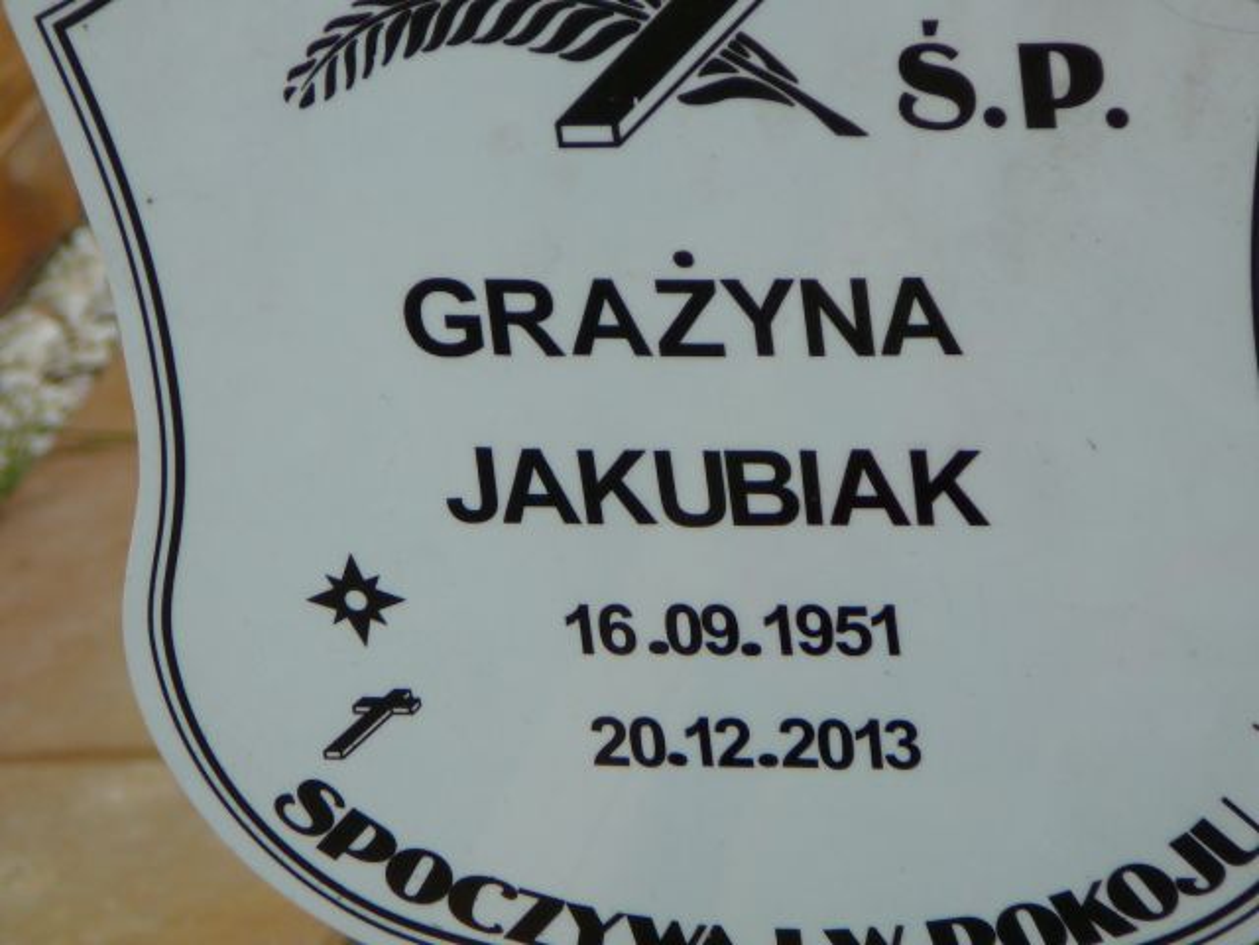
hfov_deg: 12.3
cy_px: 472
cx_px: 630
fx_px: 5856
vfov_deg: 9.2
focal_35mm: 161
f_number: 4
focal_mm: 23.9
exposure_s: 1/640
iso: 80
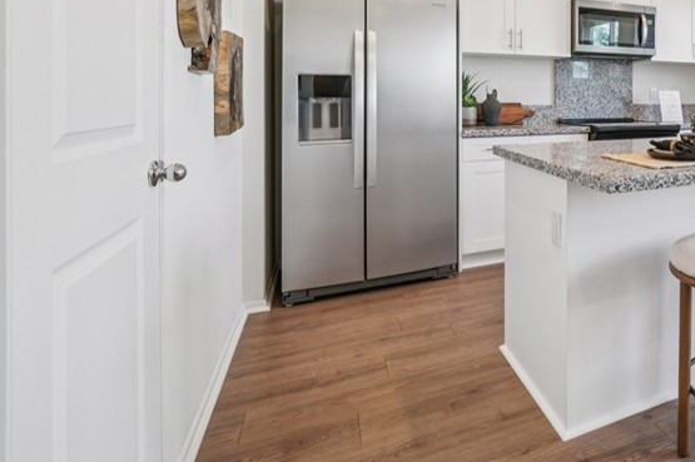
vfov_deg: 50.0
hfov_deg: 62.3
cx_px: 622
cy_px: 94
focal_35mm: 24
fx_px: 463
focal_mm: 13
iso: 250
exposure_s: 1/30
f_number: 8
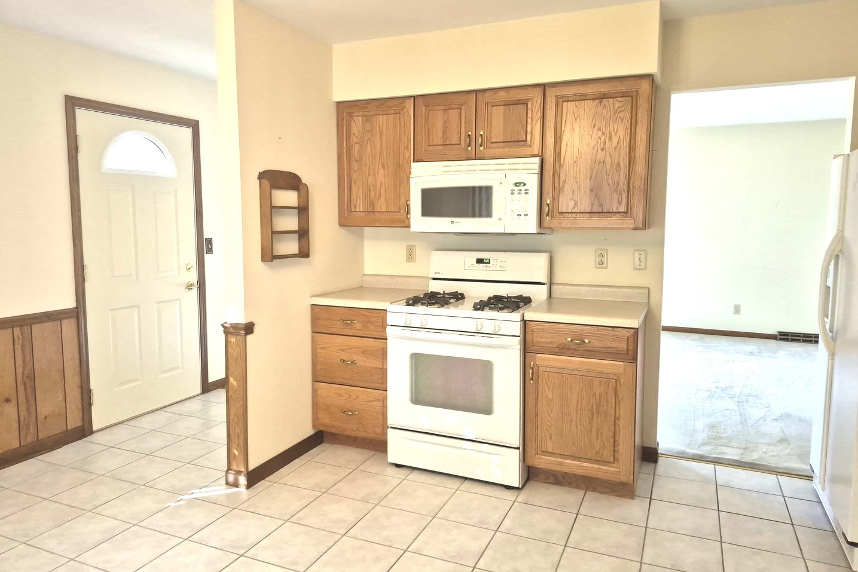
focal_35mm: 24
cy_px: 276
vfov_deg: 53.1
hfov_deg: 73.7
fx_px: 572
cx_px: 429
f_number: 1.8
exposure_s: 1/120
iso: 400
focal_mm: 5.4
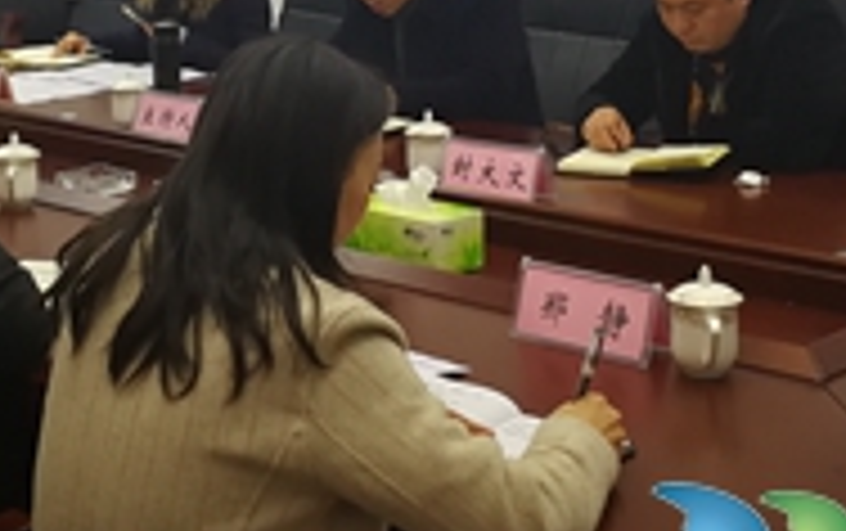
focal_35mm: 76
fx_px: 1754
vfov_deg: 16.8
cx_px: 310
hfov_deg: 27.0
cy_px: -16
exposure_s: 1/33.3
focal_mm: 3.95
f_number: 2.2
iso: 250
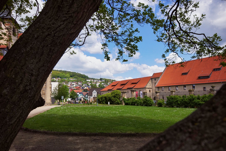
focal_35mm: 30
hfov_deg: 61.9
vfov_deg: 43.6
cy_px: 76
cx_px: 113
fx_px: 188
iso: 400
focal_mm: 20
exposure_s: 1/500
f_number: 10
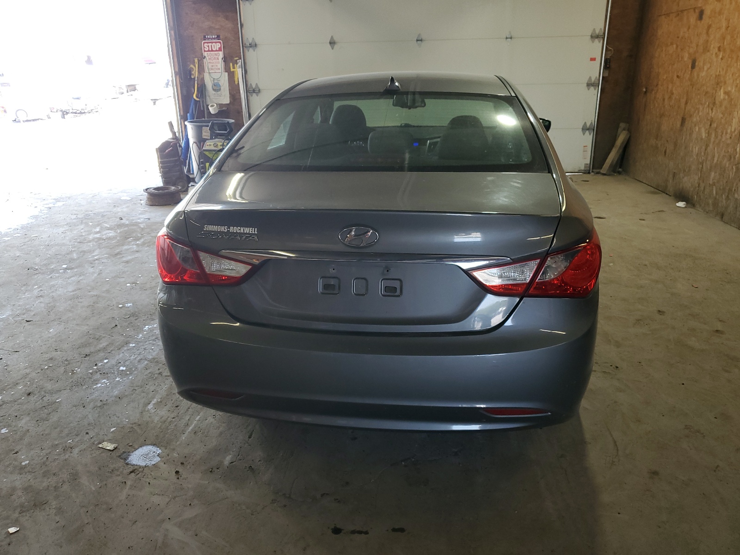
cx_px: 370
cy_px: 278
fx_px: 556
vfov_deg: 53.1
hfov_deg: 67.3
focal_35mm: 26
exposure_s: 1/120
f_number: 1.5
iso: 67
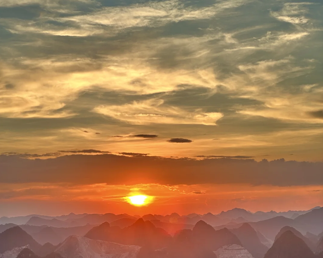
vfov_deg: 15.1
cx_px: 161
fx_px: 965
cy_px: 210
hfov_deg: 19.0
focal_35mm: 101
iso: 32
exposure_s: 1/204
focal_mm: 9
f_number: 2.8
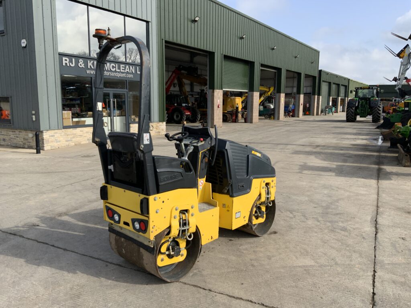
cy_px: 154
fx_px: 344
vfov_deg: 48.2
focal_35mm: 29
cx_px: 206
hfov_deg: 61.7
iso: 16
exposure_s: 1/1342
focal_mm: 3
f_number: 1.8
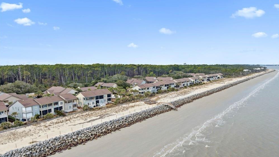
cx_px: 143
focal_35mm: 27
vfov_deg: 42.6
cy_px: 97
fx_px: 200
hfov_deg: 69.9
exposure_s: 1/800
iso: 100
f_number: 2.8
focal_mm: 12.29
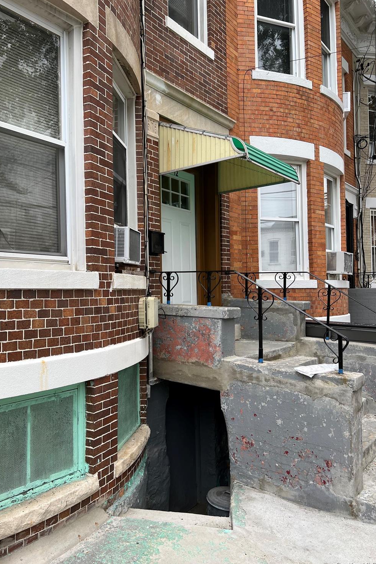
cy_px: 278
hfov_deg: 46.3
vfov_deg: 65.5
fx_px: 439
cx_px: 160
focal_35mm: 28
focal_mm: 5.7
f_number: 1.5
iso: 50
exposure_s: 1/646
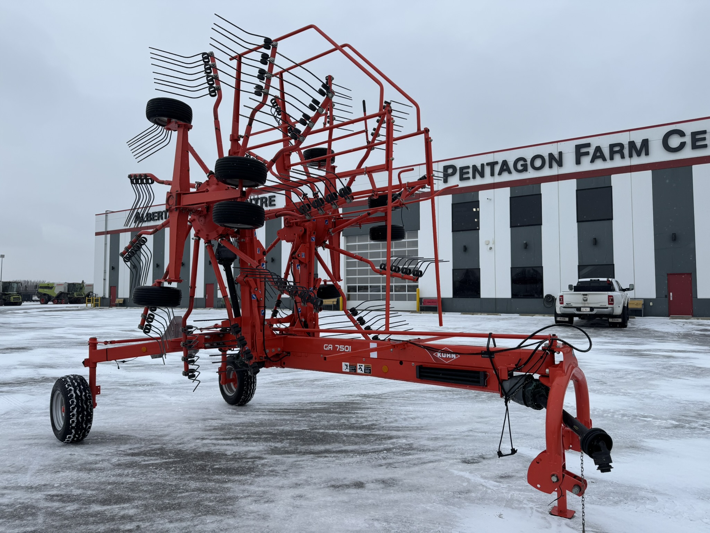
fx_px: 492
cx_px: 355
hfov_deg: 71.6
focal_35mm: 24
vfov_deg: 56.8
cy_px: 266
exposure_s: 1/2506
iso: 80
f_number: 1.78
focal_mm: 6.76
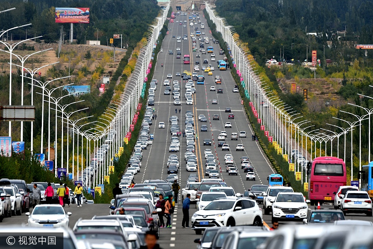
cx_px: 186
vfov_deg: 2.4
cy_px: 124
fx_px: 6061
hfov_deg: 3.5
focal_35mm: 585
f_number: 5.6
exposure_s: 1/500
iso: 250
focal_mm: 390
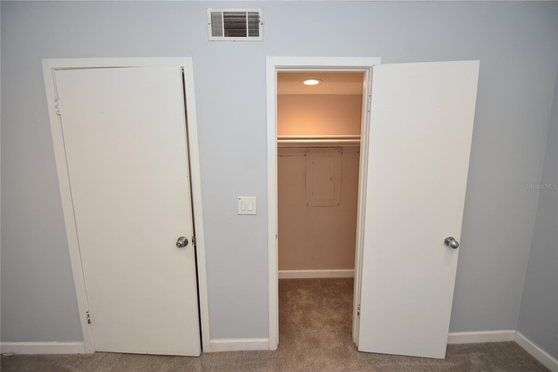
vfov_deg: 77.3
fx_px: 232
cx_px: 279
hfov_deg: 100.4
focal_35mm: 15
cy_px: 186
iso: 200
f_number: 4
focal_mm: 10
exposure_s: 1/60
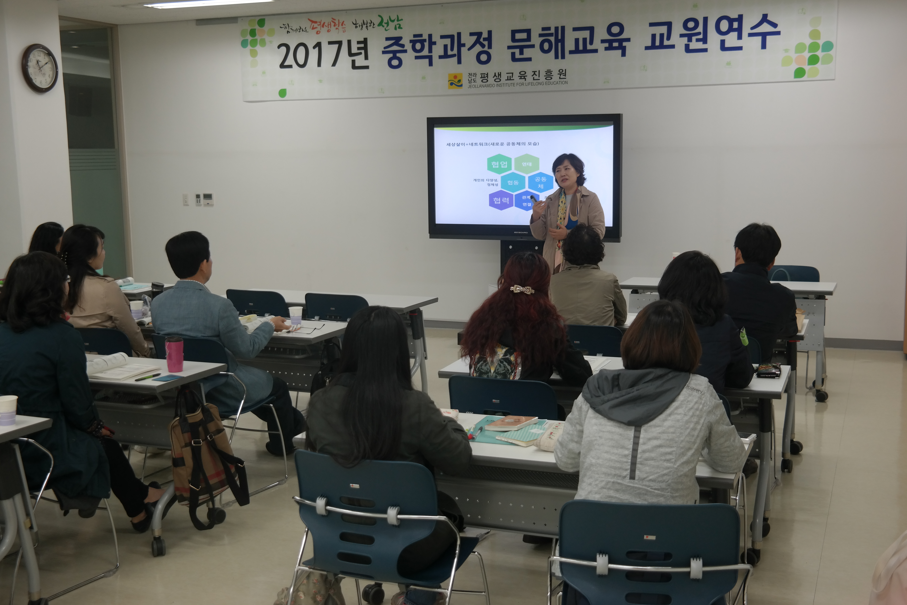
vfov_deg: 29.9
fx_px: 1134
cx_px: 457
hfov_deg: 43.6
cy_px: 301
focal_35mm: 45
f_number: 4
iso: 200
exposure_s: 1/50
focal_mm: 29
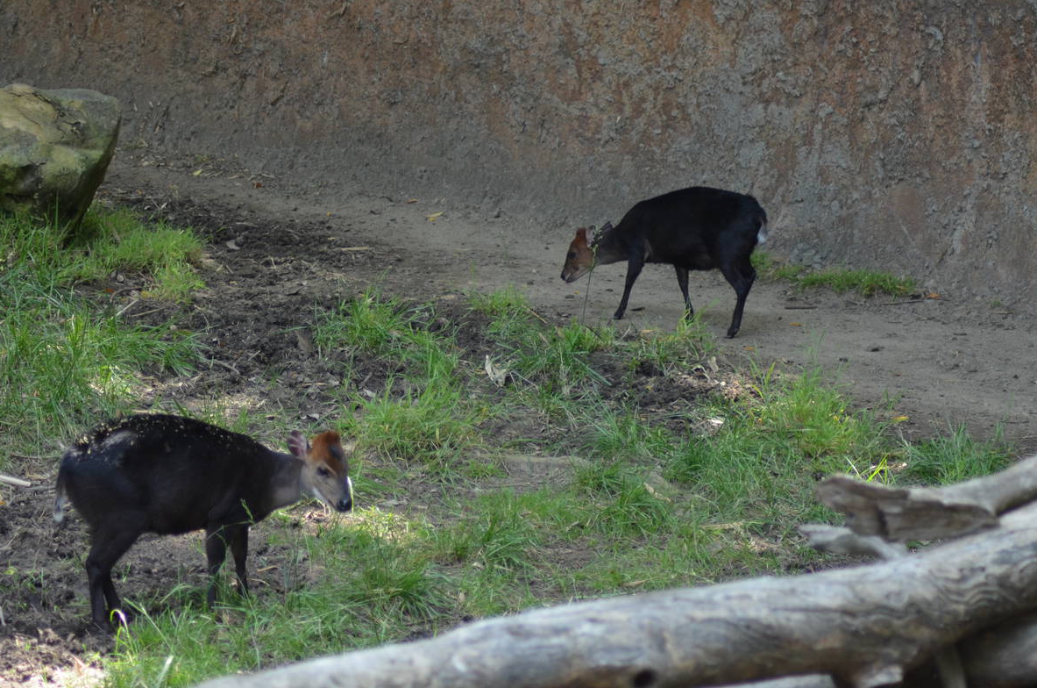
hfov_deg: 14.5
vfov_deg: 9.6
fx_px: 4083
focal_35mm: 142
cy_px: 387
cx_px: 439
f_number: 4
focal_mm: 70
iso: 400
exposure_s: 1/250
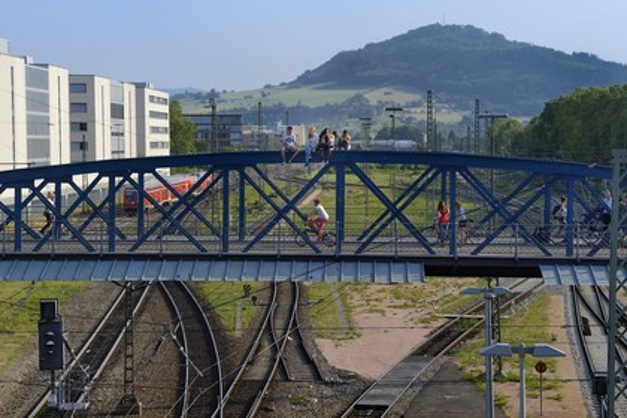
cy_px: 209
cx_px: 314
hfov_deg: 23.6
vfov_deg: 15.9
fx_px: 1498
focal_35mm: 86
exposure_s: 1/500
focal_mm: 86
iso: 200
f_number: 8
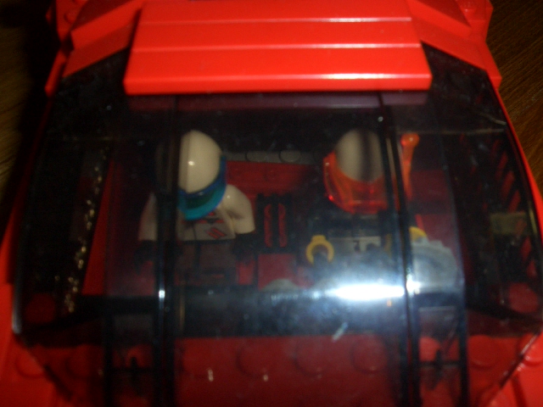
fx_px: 565
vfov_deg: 39.7
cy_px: 204
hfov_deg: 51.4
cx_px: 272
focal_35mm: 36
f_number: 4
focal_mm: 4.8
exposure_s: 1/40
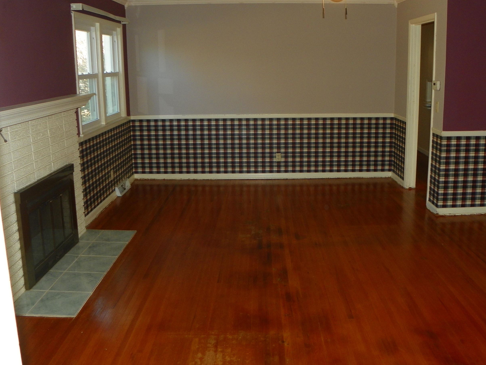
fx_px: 463
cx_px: 262
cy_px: 143
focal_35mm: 33
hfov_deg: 55.3
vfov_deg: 42.7
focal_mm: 4.6
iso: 64
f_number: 2.8
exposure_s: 1/30
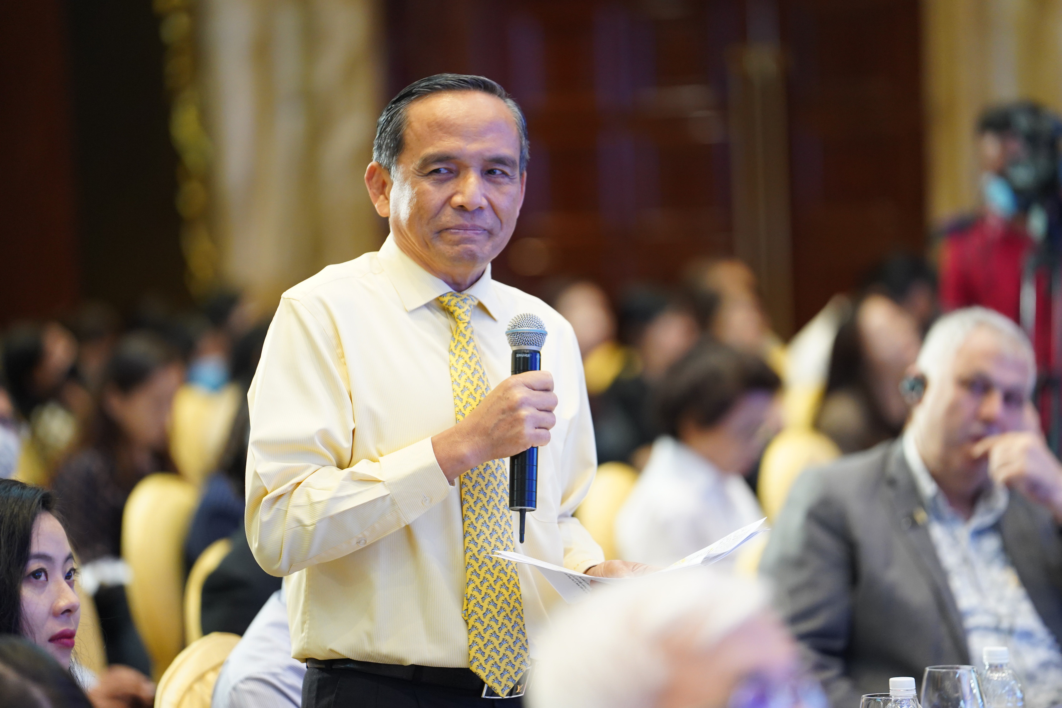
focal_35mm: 200
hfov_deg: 10.3
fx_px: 5900
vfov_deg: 6.9
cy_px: 354
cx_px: 531
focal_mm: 200
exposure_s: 1/100
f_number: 2.8
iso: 2000
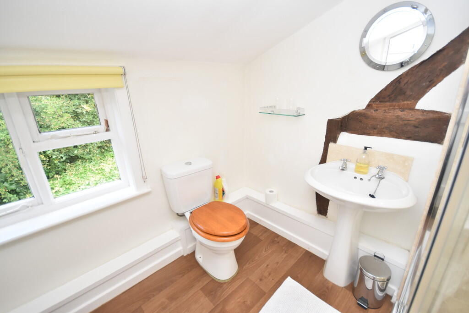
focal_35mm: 15
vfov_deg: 77.3
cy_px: 156
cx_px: 234
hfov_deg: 100.4
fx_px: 195
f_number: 5
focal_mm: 10
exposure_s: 1/200
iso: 800
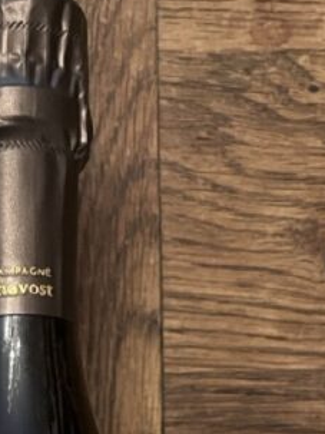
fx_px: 1102
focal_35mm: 88
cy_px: 643
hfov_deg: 16.5
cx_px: 19
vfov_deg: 19.5
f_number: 1.6
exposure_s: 1/50
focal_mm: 5.1
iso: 400
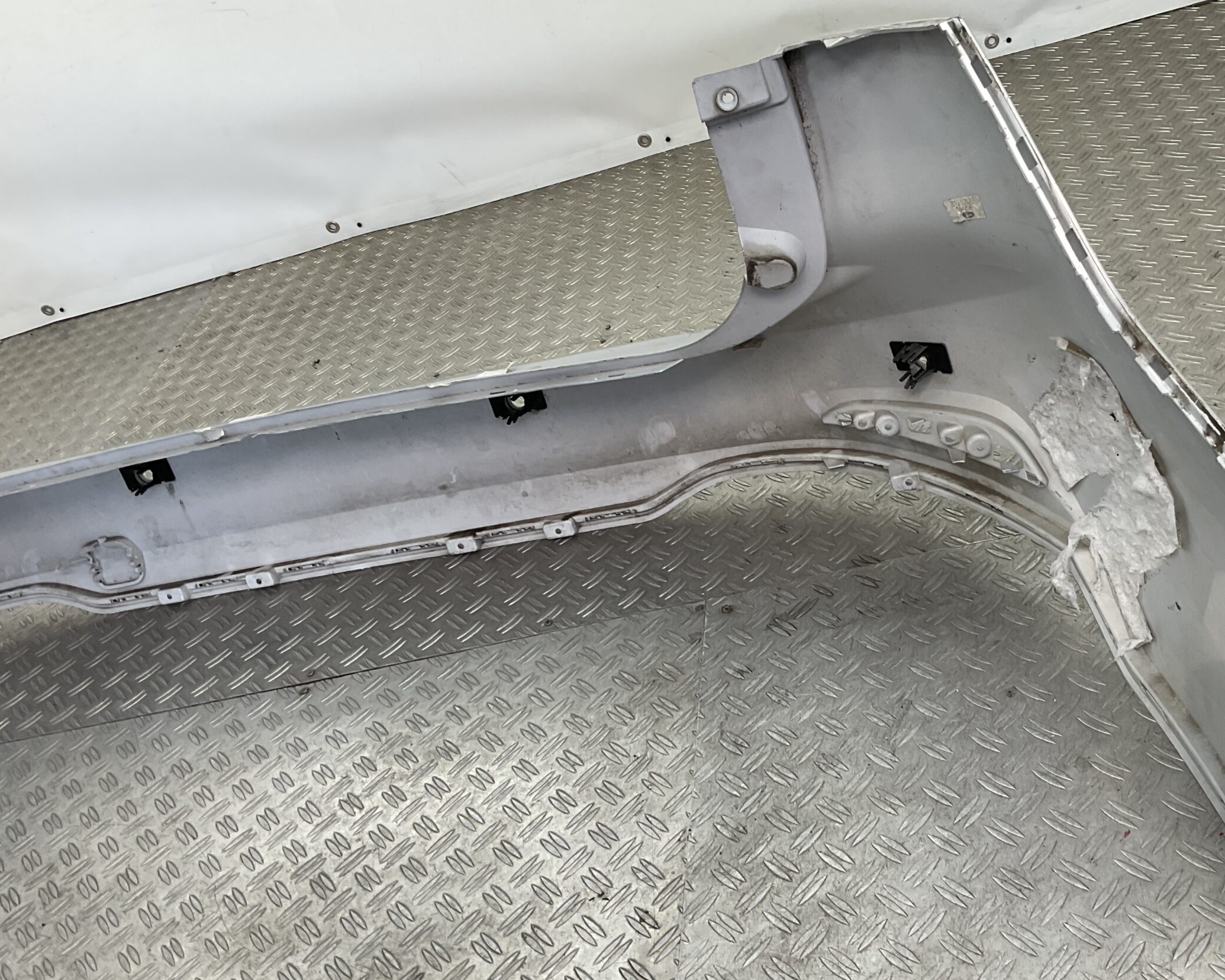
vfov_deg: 42.2
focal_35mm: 35
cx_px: 752
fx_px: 1269
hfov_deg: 51.1
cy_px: 506
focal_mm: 3
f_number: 1.8
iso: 20
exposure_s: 1/120
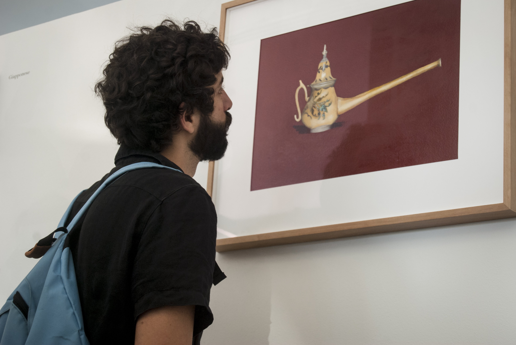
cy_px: 172
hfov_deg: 24.6
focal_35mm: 82
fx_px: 1184
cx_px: 258
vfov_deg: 16.6
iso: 400
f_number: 5.6
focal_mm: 55
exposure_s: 1/80
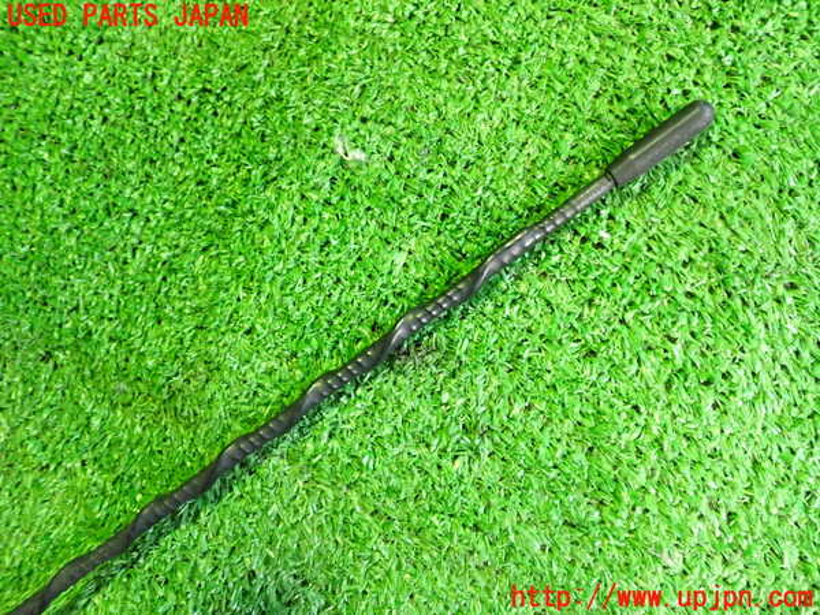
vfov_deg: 46.8
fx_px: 711
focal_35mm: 30
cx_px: 410
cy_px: 308
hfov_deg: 60.0
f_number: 2.3
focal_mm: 5.4
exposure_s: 1/30
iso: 500
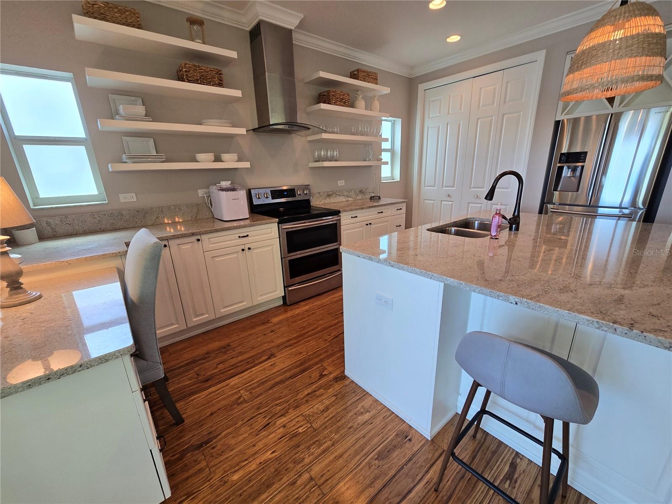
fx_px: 252
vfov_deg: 89.9
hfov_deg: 106.2
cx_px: 336
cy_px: 252
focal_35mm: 13
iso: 80
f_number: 2.2
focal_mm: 2.2
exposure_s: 1/60
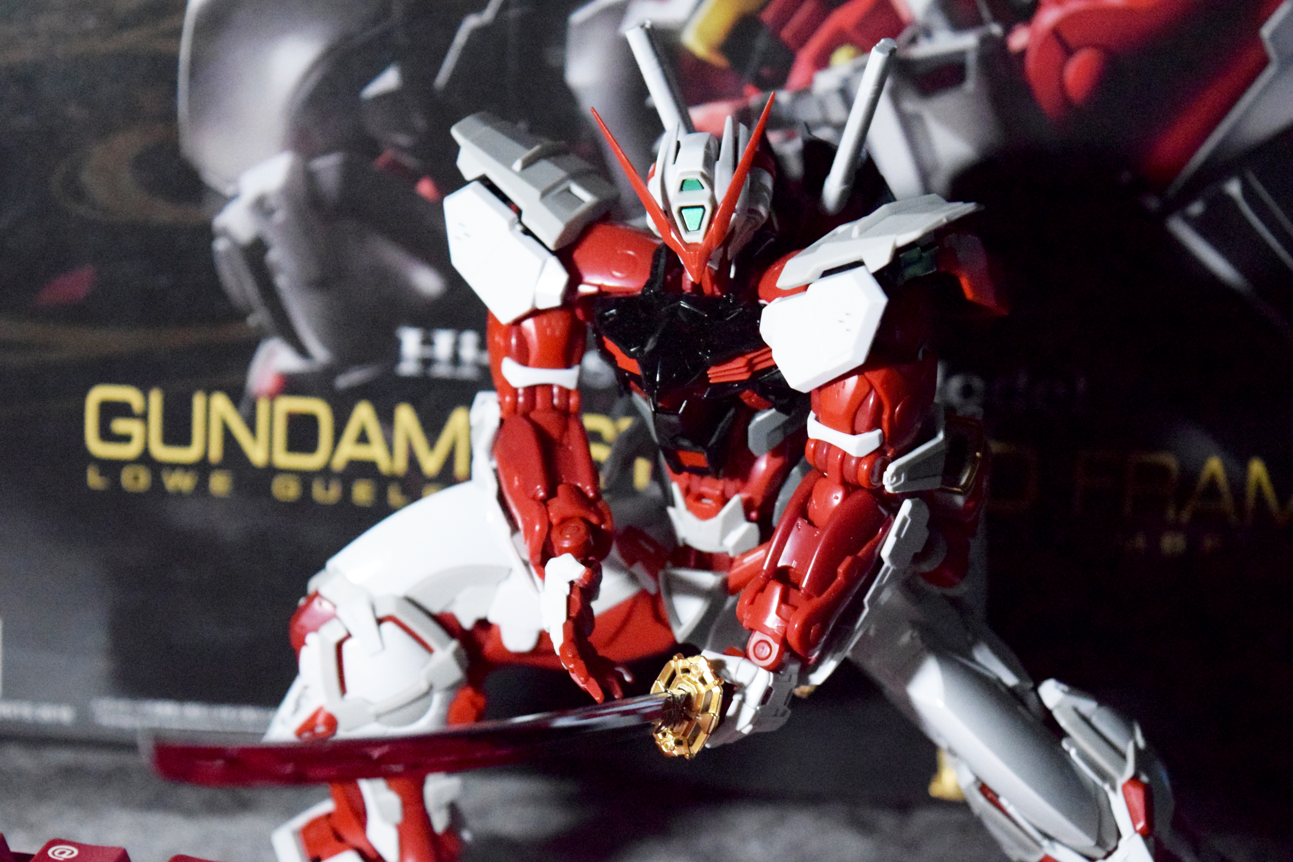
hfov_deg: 24.6
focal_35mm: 82
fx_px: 2963
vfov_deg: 16.6
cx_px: 646
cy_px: 431
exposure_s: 1/100
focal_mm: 55
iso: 9000
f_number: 5.6
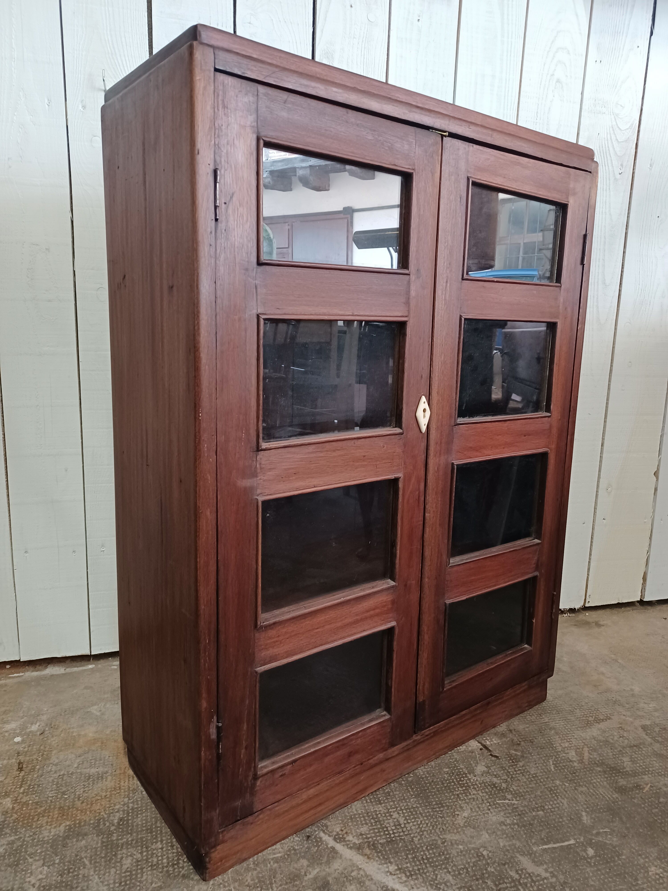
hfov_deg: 54.9
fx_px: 643
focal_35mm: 25
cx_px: 334
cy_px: 446
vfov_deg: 69.4
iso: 400
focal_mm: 4.6
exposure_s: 1/24
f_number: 1.8
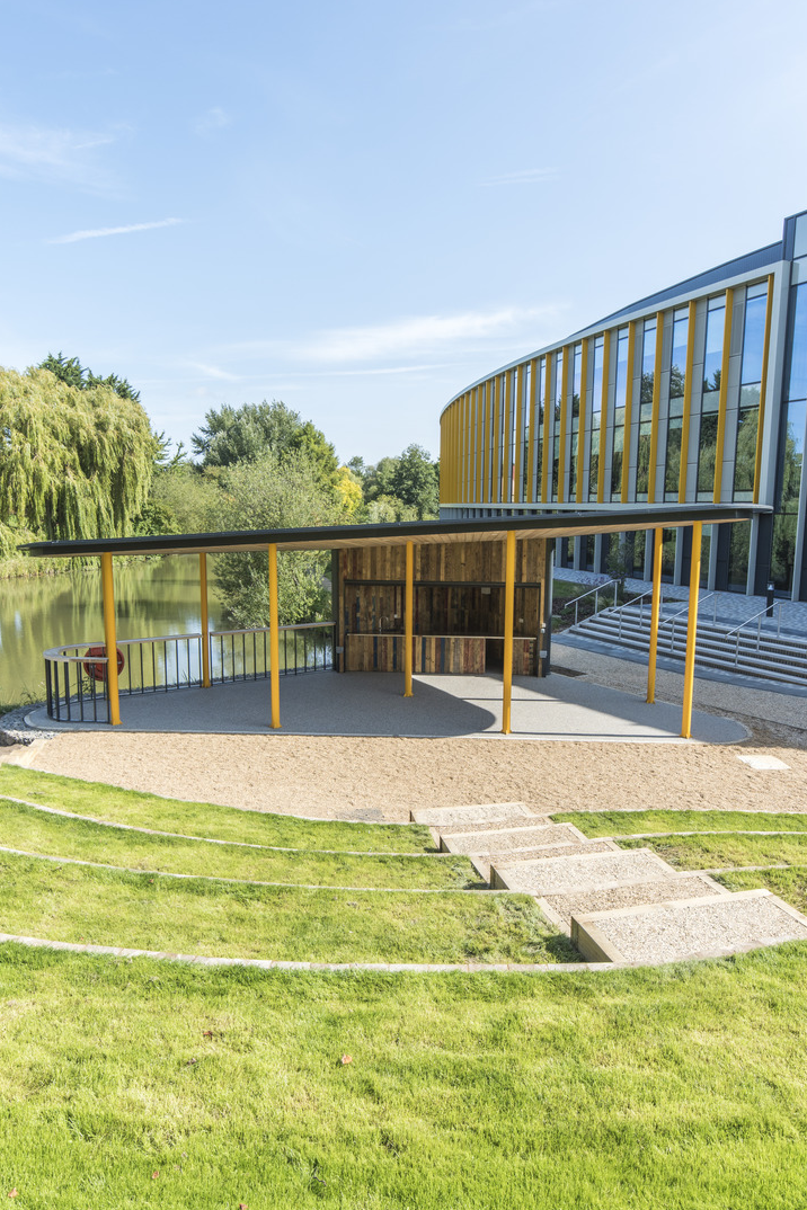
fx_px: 740
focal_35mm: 22
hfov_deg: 57.2
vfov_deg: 78.6
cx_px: 416
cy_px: 602
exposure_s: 1/320
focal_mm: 21
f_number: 10
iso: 250
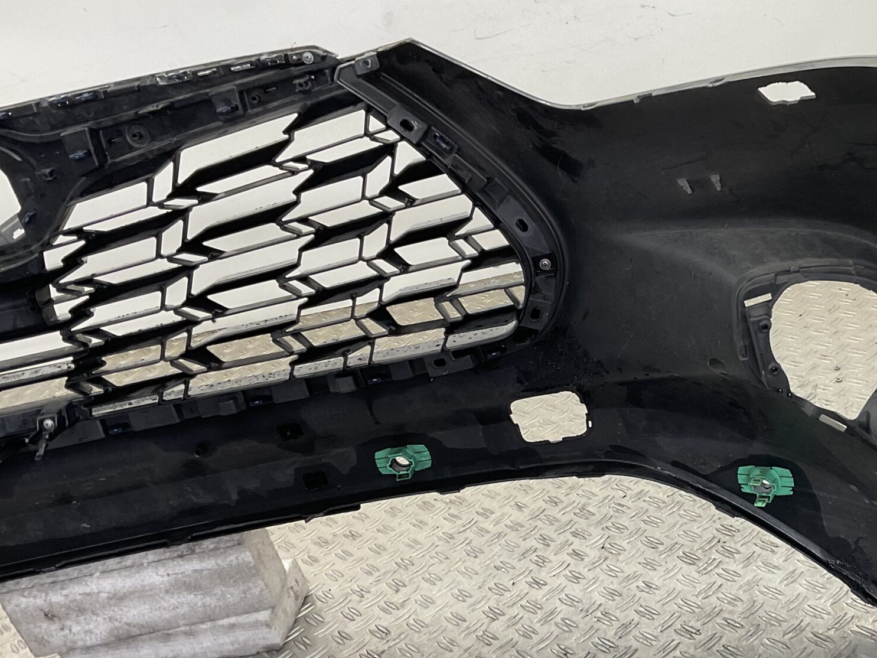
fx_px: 1267
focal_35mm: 50
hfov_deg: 37.3
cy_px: 408
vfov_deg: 29.0
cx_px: 654
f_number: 1.8
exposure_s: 1/120
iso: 32
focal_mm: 3
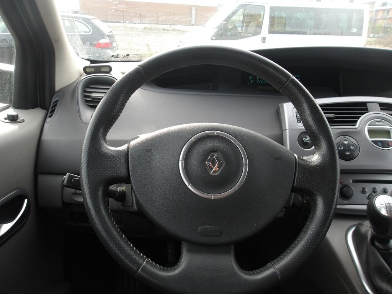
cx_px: 196
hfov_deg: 65.3
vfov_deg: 51.4
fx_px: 306
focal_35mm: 27
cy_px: 147
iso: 100
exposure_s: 1/110
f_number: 3
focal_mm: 4.9
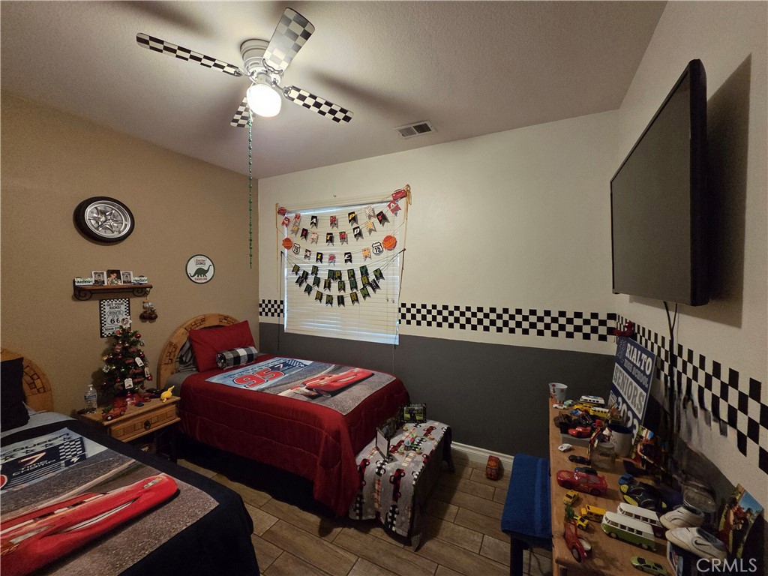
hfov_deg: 106.2
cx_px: 384
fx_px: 288
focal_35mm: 13
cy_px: 288
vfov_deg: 89.9
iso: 1000
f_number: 2.2
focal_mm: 2.2
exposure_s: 1/60.2
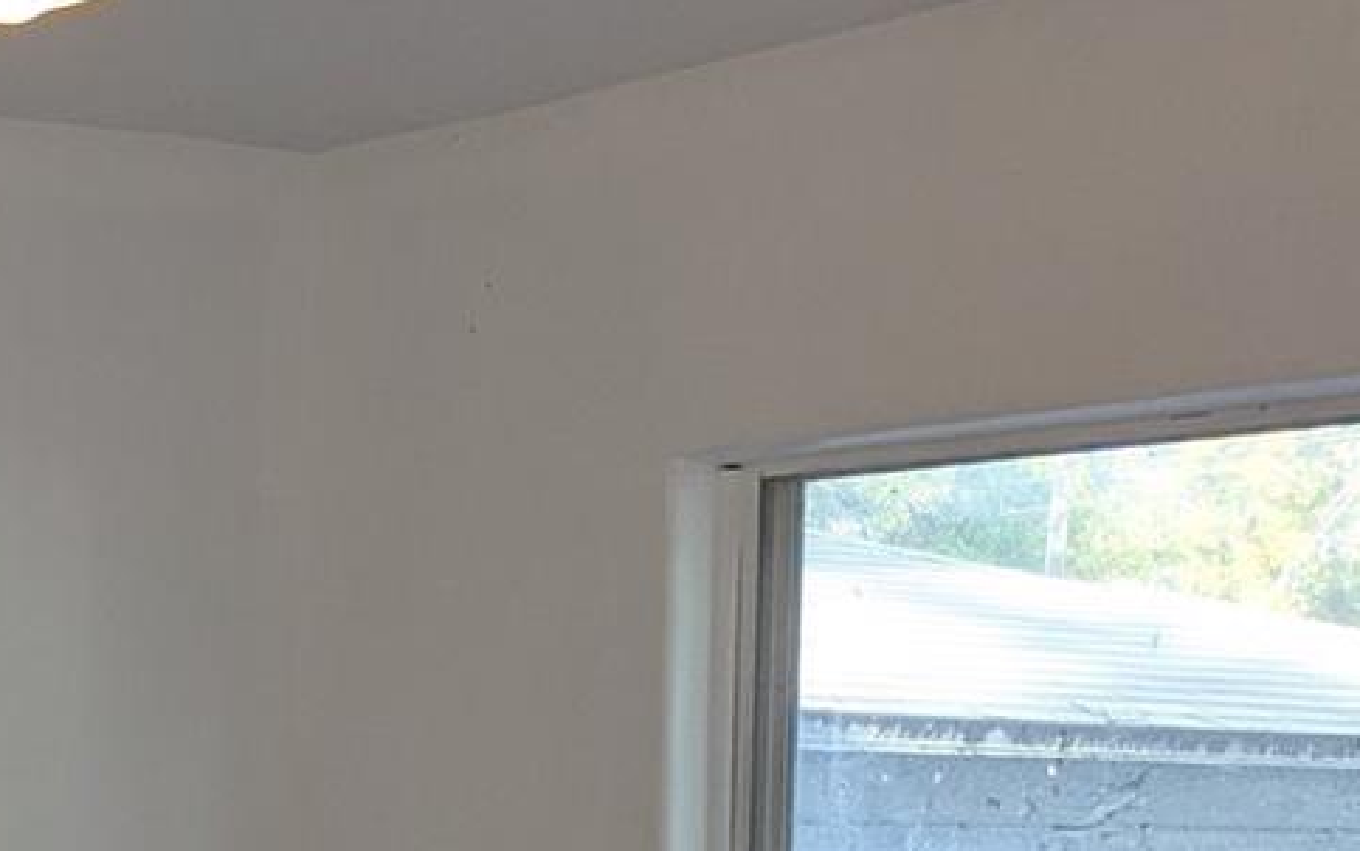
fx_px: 3114
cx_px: -766
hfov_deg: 20.5
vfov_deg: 15.2
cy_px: 919
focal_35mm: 84
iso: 77
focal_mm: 6.81
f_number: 1.85
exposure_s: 1/111
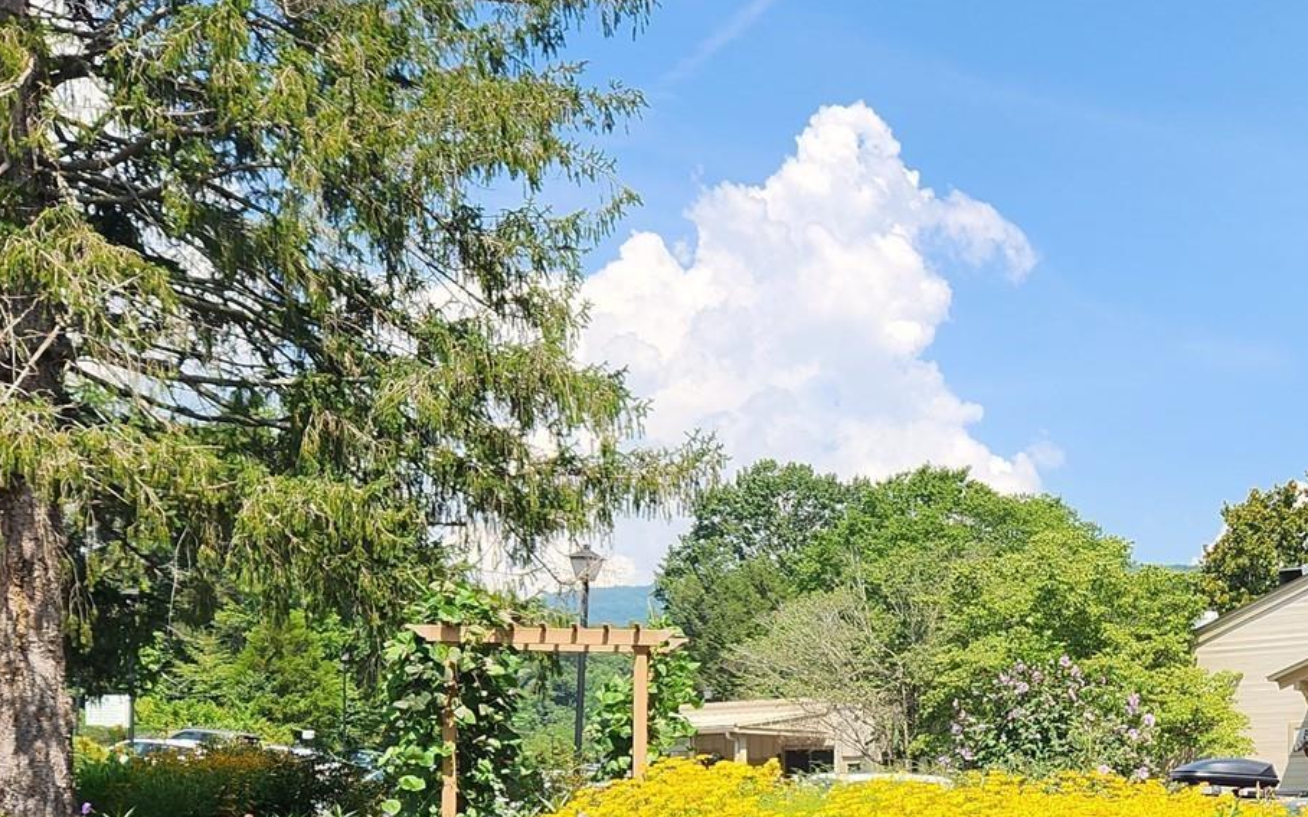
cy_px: 867
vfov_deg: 22.4
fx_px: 1960
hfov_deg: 35.2
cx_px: 1119
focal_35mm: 55
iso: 20
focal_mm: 5.4
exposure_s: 1/1027
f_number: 1.8
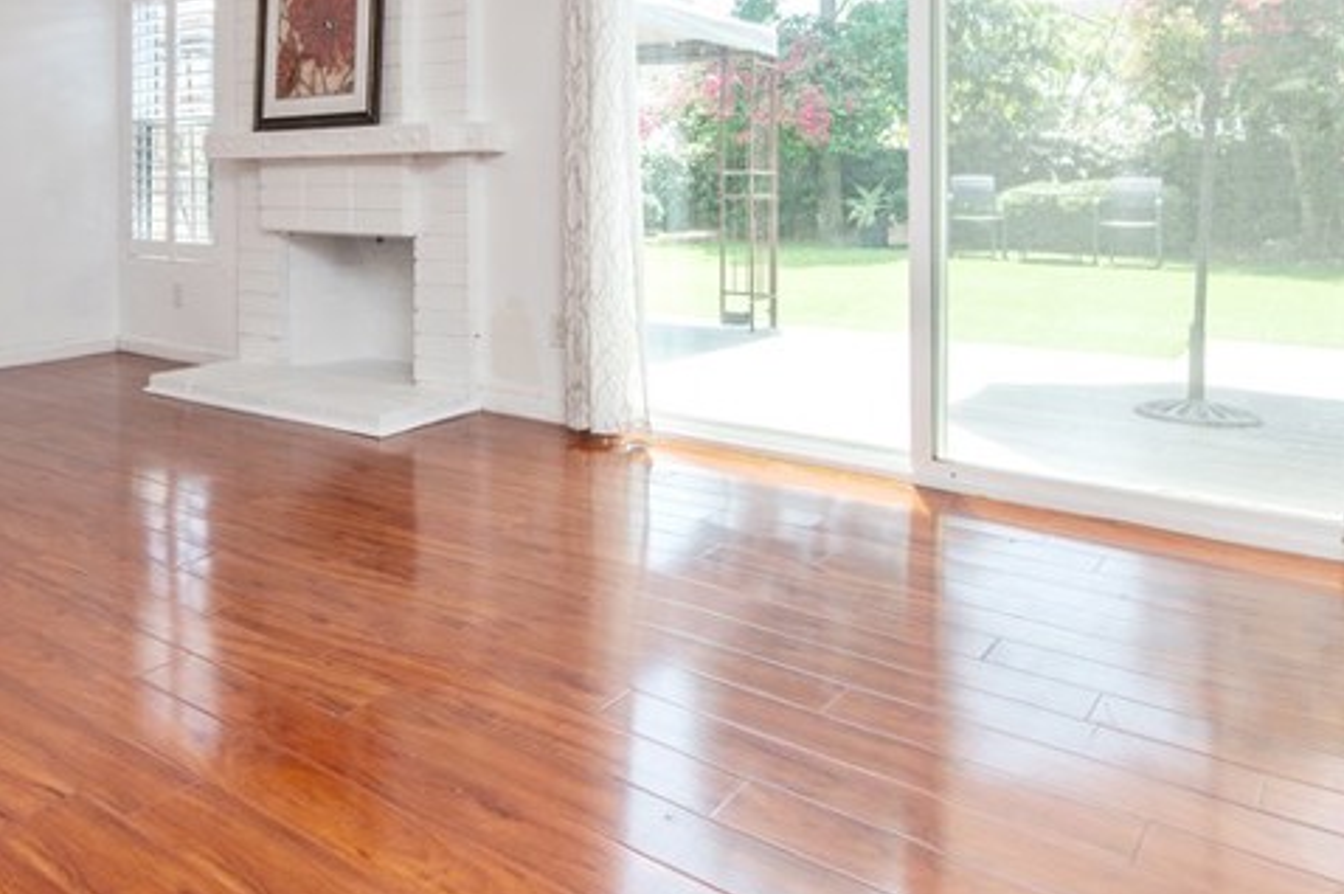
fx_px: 1119
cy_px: 164
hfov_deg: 60.5
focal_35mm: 30
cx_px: 447
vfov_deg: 41.5
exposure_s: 1/100
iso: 200
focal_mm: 14
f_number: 5
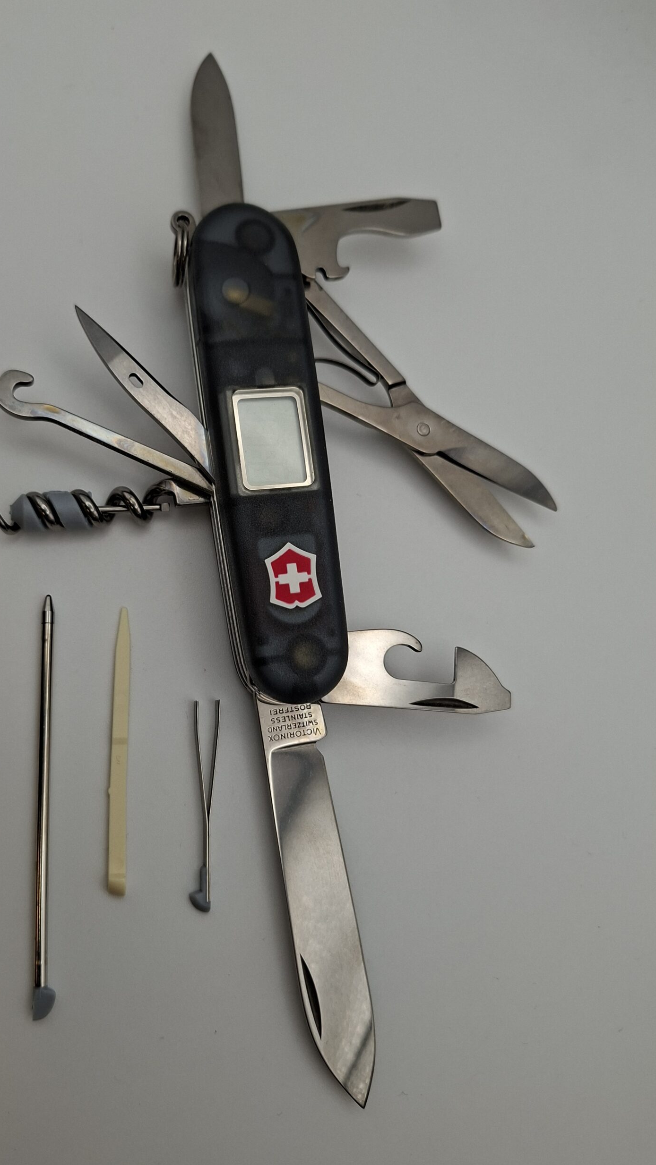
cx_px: 251
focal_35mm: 26
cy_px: 580
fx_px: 804
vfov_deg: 71.9
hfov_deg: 44.1
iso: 50
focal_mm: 5.54
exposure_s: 1/176
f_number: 1.8
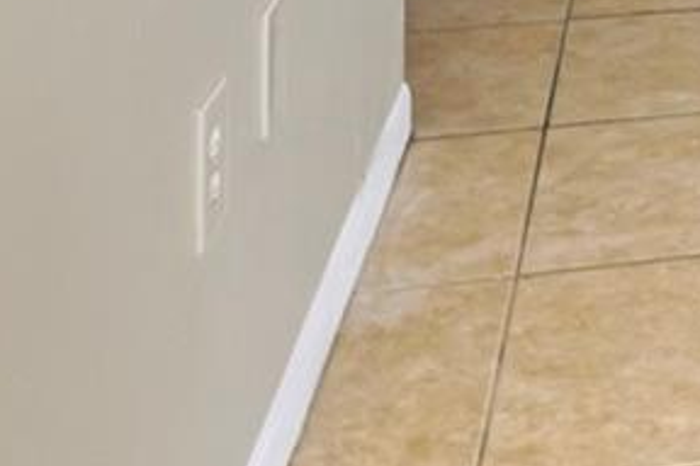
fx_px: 1784
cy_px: -570
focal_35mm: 92
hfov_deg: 18.4
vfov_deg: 12.4
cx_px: 1179
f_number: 9
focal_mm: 11
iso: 250
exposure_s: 1/160
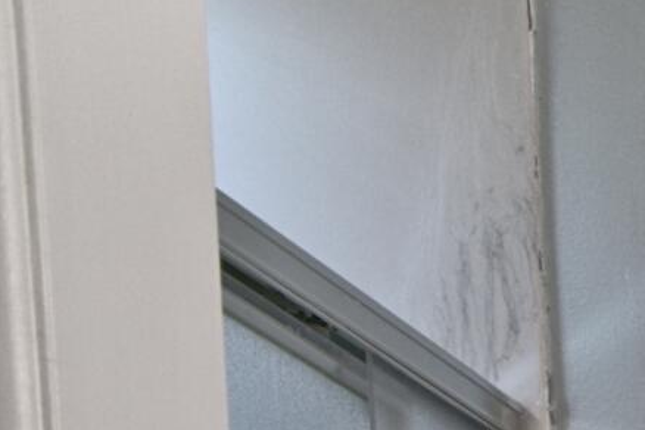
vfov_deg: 11.5
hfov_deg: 10.3
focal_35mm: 89
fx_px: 1594
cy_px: 1155
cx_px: 2112
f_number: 8
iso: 500
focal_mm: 13
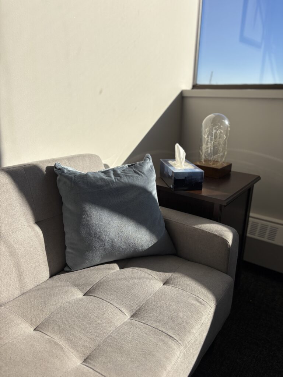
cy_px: 188
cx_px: 142
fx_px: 283
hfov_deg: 53.1
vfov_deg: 67.3
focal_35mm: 26
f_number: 1.6
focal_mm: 5.96
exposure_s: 1/2151
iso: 50
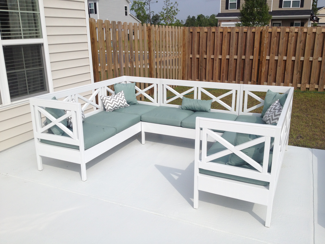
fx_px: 329
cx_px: 162
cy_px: 122
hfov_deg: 52.6
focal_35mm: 35
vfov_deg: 40.7
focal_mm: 4.28
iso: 50
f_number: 2.4
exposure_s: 1/2907
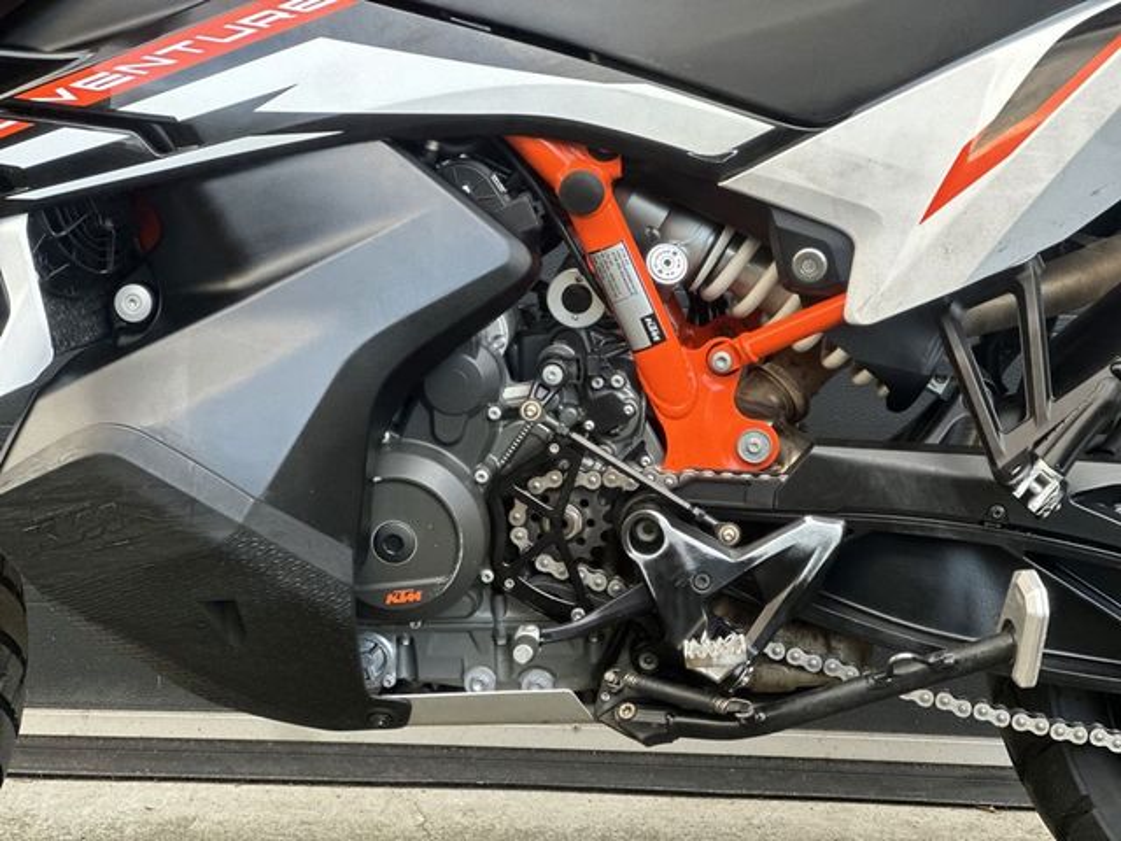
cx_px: 560
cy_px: 420
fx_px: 2494
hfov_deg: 25.3
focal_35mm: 77
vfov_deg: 19.1
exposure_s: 1/75
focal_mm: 9
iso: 250
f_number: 2.8
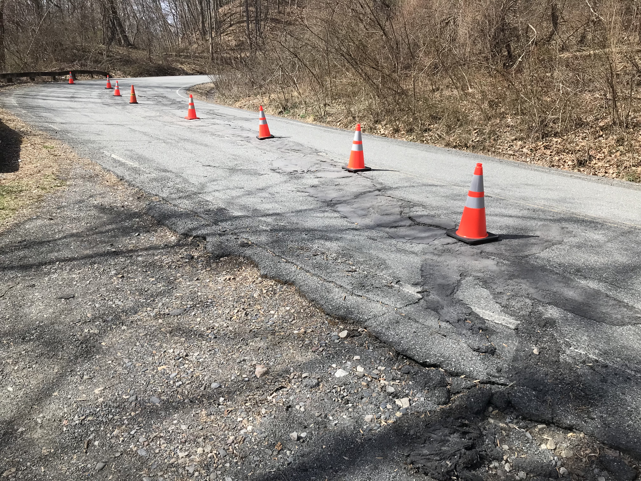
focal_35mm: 28
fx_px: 518
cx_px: 320
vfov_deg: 49.7
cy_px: 240
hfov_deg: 63.4
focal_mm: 3.99
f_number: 1.8
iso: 20
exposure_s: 1/1389
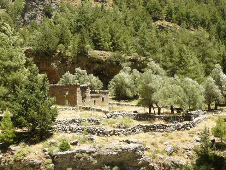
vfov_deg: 33.6
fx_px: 281
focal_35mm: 43
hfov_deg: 43.9
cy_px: 85
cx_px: 113
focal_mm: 7.1
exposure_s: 1/200
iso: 100
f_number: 4.5
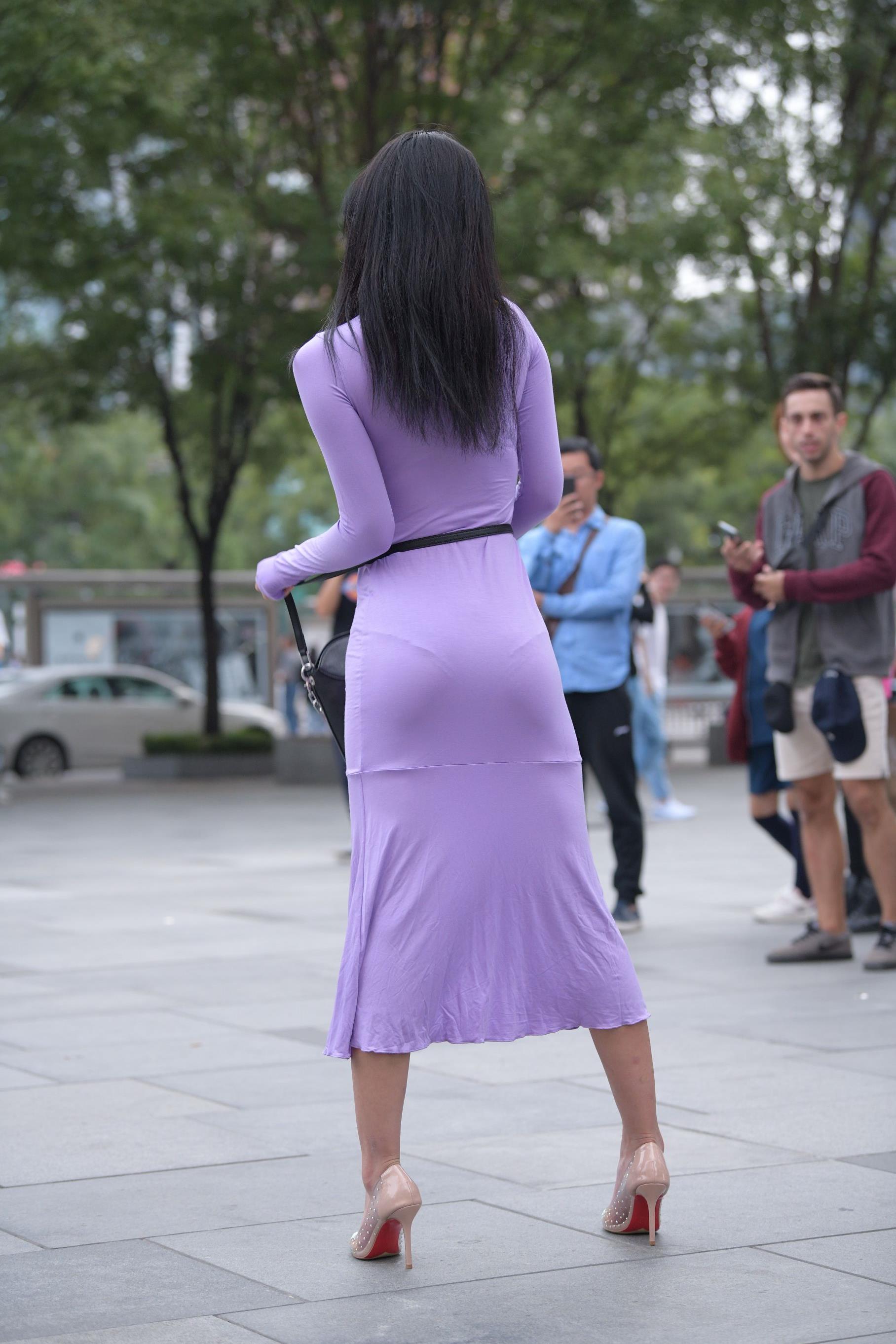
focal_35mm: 80
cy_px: 672
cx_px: 448
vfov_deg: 25.4
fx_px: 2986
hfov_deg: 17.1
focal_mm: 80
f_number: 3.5
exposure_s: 1/250
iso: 1250
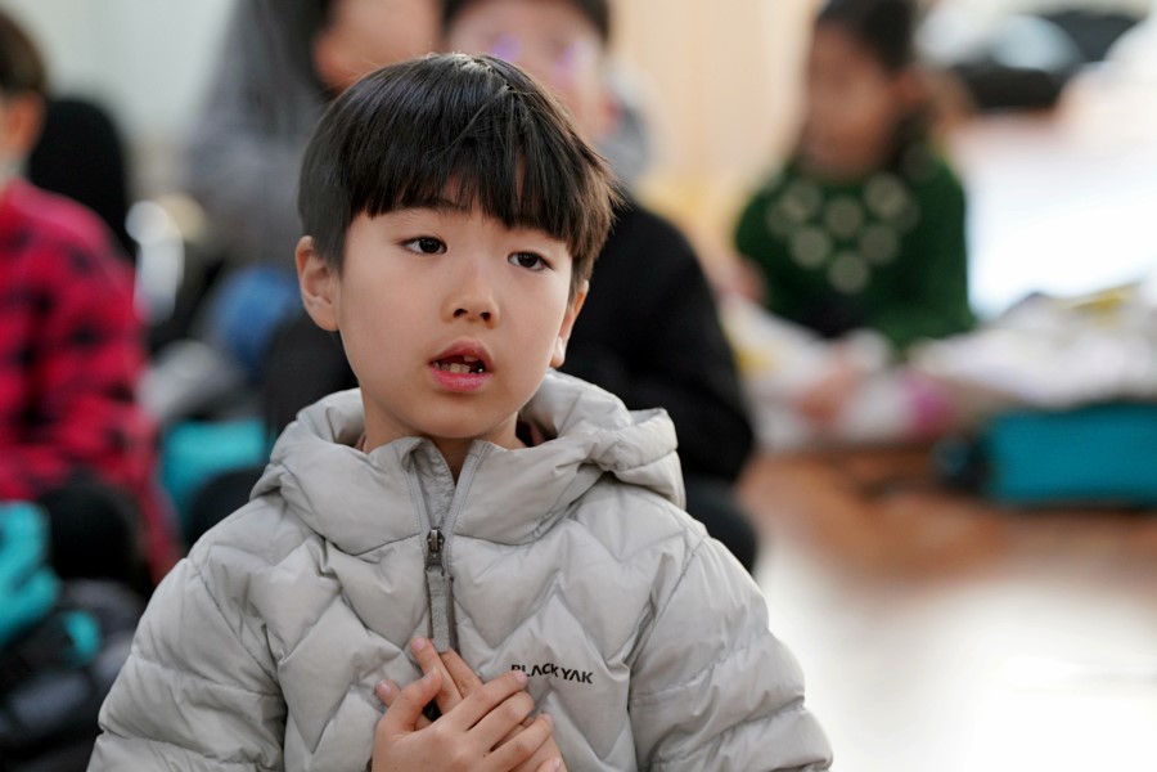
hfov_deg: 13.2
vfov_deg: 8.9
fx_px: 4981
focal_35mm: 155
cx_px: 578
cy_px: 386
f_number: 4
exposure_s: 1/160
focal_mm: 155
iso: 1600
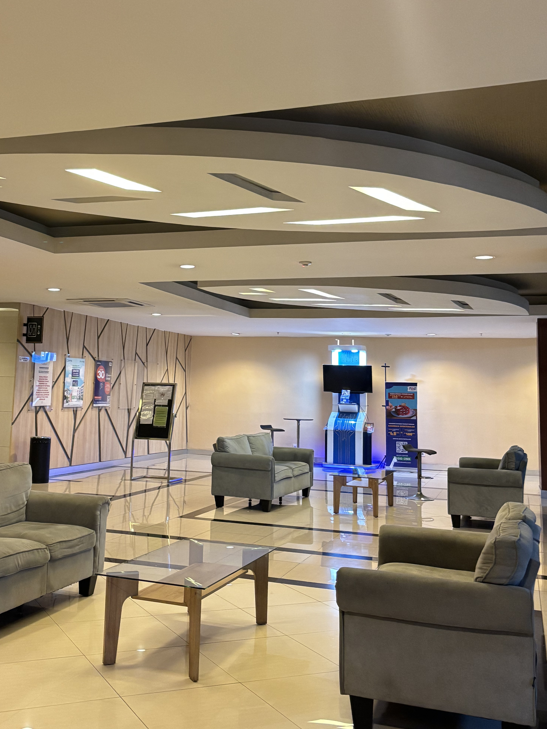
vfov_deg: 48.7
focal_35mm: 38
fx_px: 801
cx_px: 205
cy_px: 290
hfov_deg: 37.5
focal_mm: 5.96
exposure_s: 1/25
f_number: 1.6
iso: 640
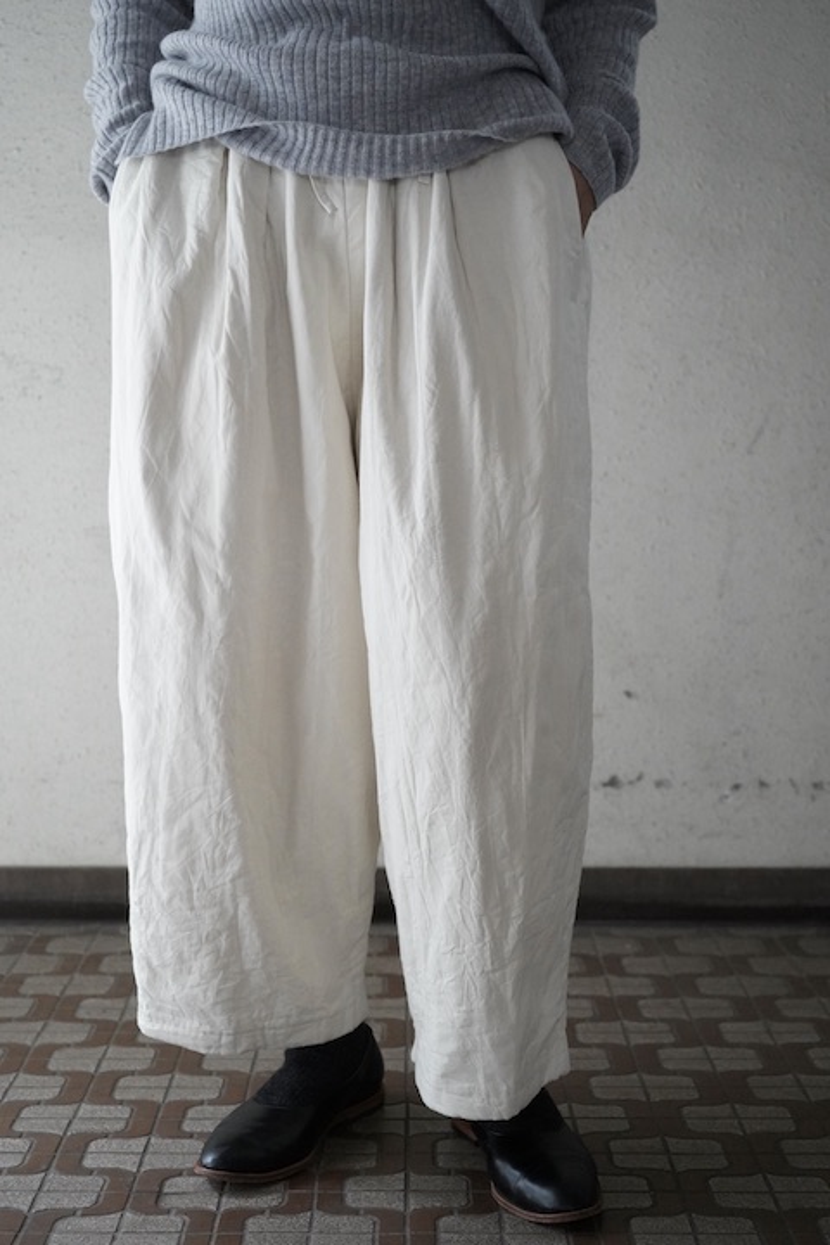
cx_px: 415
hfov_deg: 27.5
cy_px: 622
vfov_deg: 40.3
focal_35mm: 49
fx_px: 1694
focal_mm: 49
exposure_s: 1/160
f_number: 4.5
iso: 10000
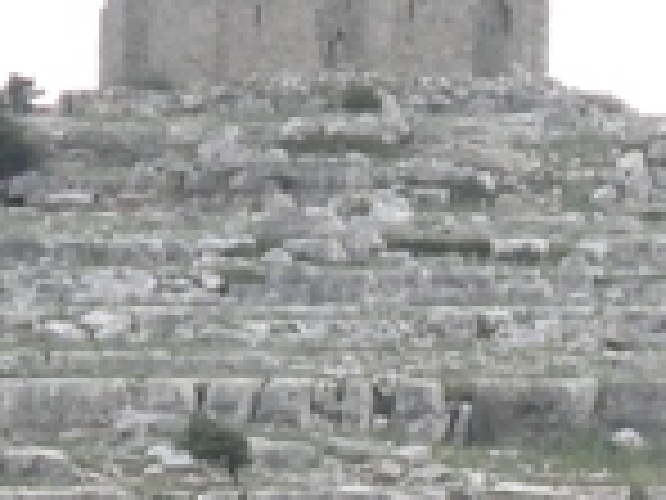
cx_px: 274
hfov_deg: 4.2
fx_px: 9062
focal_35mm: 471
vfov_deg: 3.1
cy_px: 914
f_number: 4.7
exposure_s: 1/160
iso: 64
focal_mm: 15.6
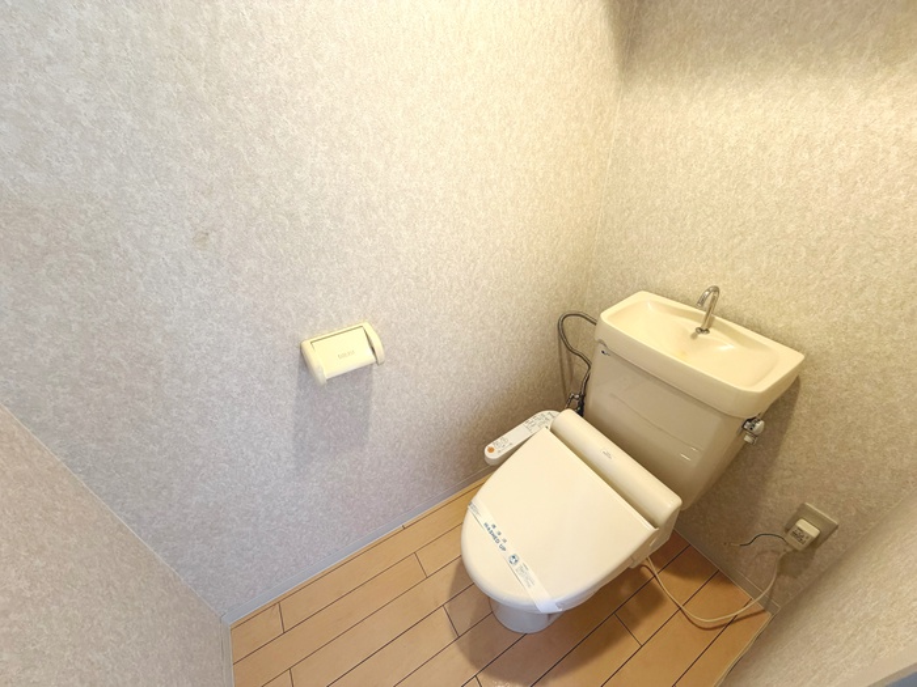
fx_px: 371
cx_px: 458
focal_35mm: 14
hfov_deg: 102.1
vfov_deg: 85.7
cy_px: 344
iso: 200
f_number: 2.2
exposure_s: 1/60
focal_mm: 2.22
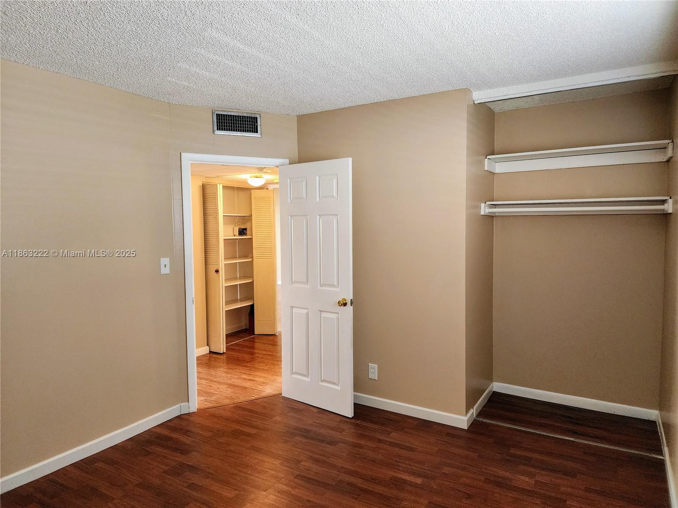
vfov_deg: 58.9
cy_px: 254
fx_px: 450
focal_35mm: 23
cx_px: 339
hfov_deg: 73.9
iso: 500
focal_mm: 6.4
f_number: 1.8
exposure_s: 1/120
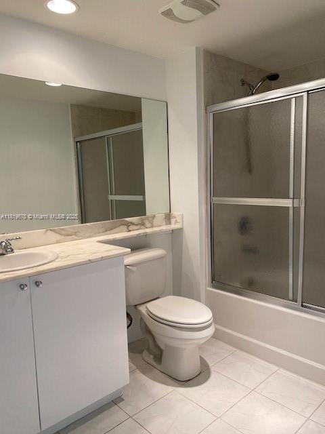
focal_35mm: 26
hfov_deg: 53.1
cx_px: 162
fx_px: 325
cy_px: 217
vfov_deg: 67.3
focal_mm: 4.25
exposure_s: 1/120
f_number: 1.8
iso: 125
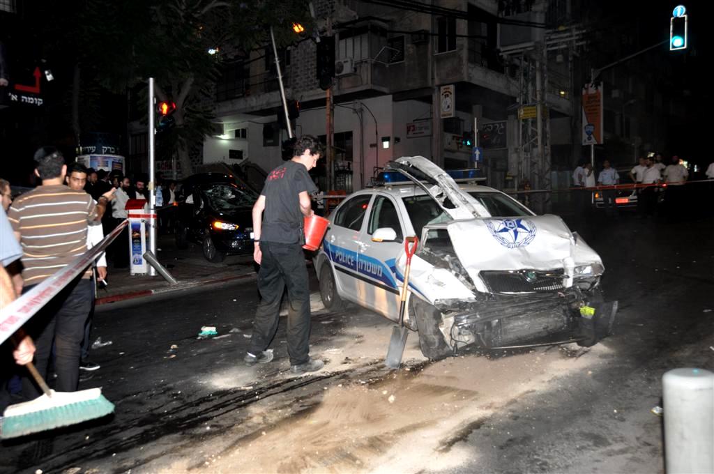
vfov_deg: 39.9
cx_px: 357
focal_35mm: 33
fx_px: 654
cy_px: 237
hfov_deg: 57.3
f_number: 5
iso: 500
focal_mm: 22
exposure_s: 1/60
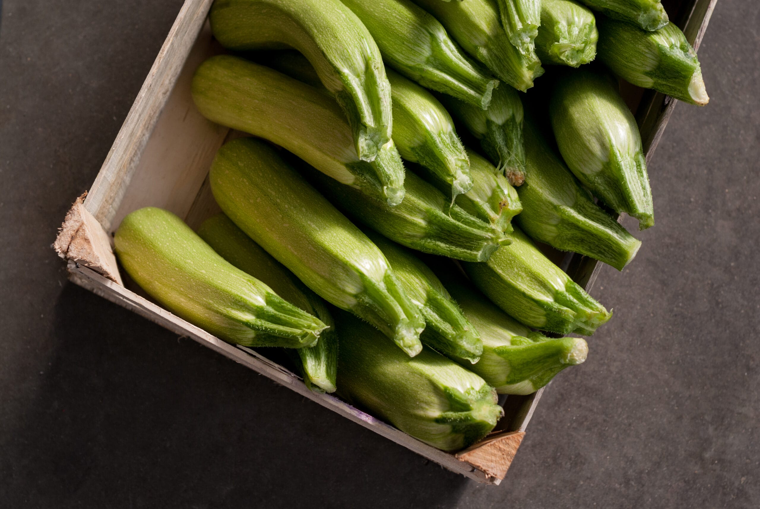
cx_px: 380
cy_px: 254
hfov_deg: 27.0
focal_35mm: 75
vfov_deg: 18.2
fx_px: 1585
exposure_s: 1/125
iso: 100
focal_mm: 50
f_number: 6.3
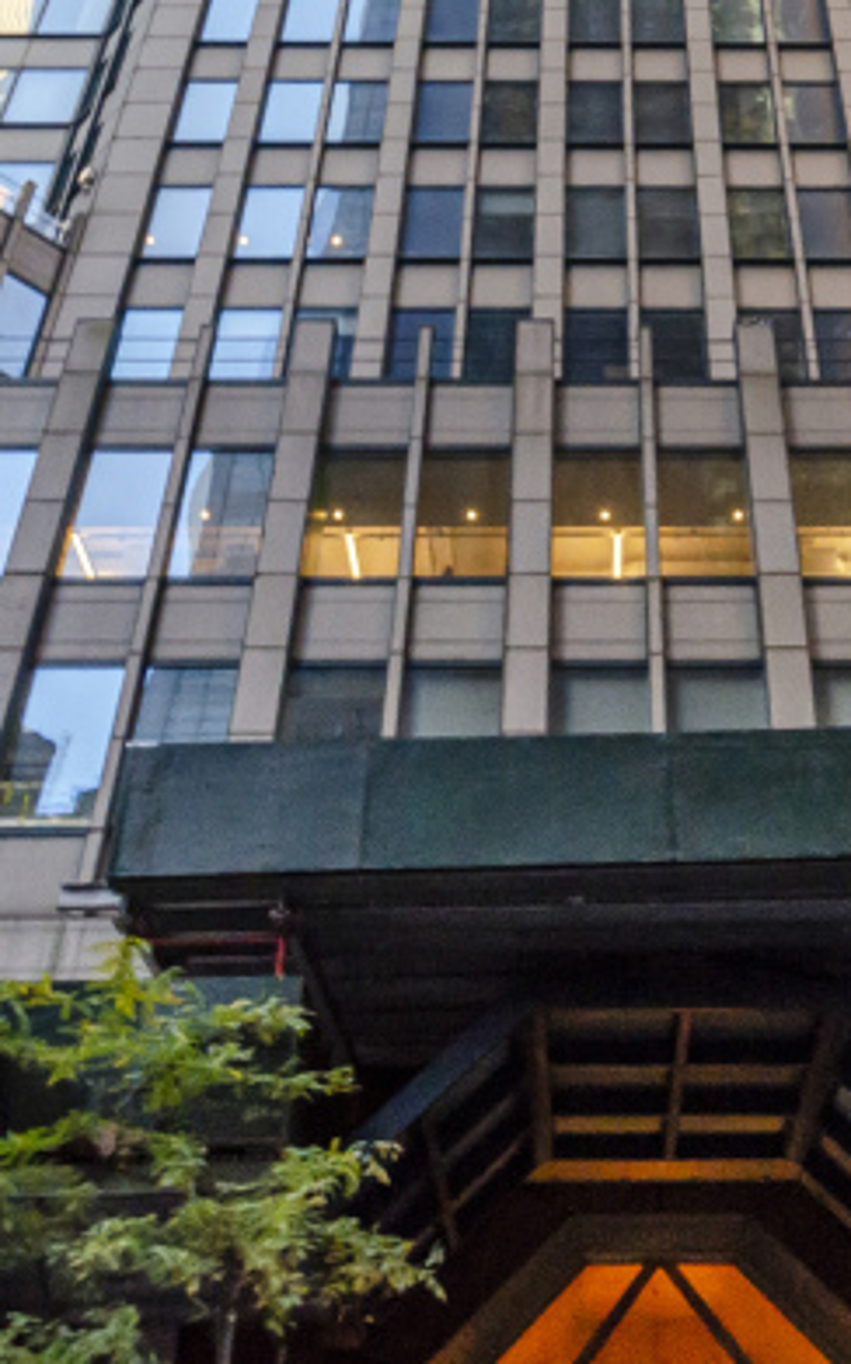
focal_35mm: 37
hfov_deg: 33.8
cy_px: 485
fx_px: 1375
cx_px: 621
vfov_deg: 52.0
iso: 800
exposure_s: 1/250
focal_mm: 10
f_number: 8
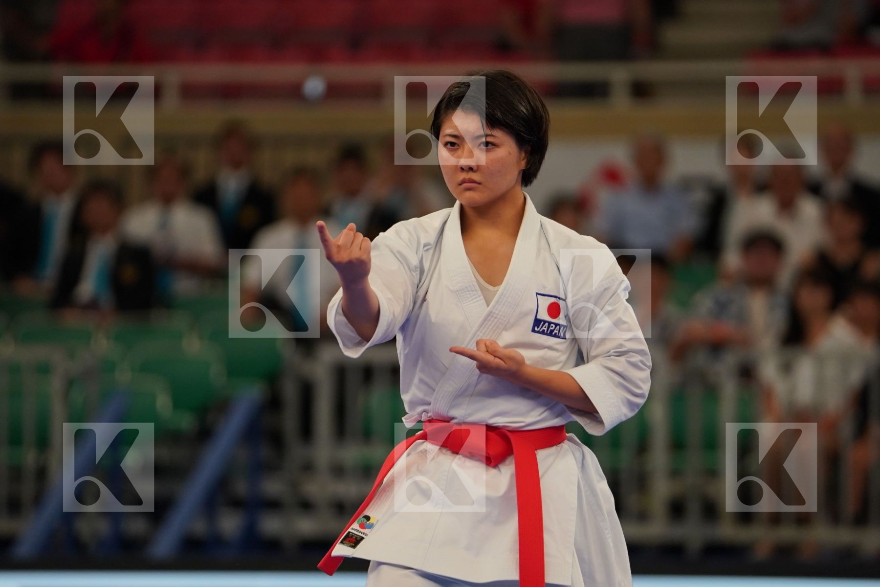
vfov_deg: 4.6
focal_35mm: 300
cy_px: 294
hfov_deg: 6.9
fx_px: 7333
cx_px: 440
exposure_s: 1/1000
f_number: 2.8
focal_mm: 200
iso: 1250
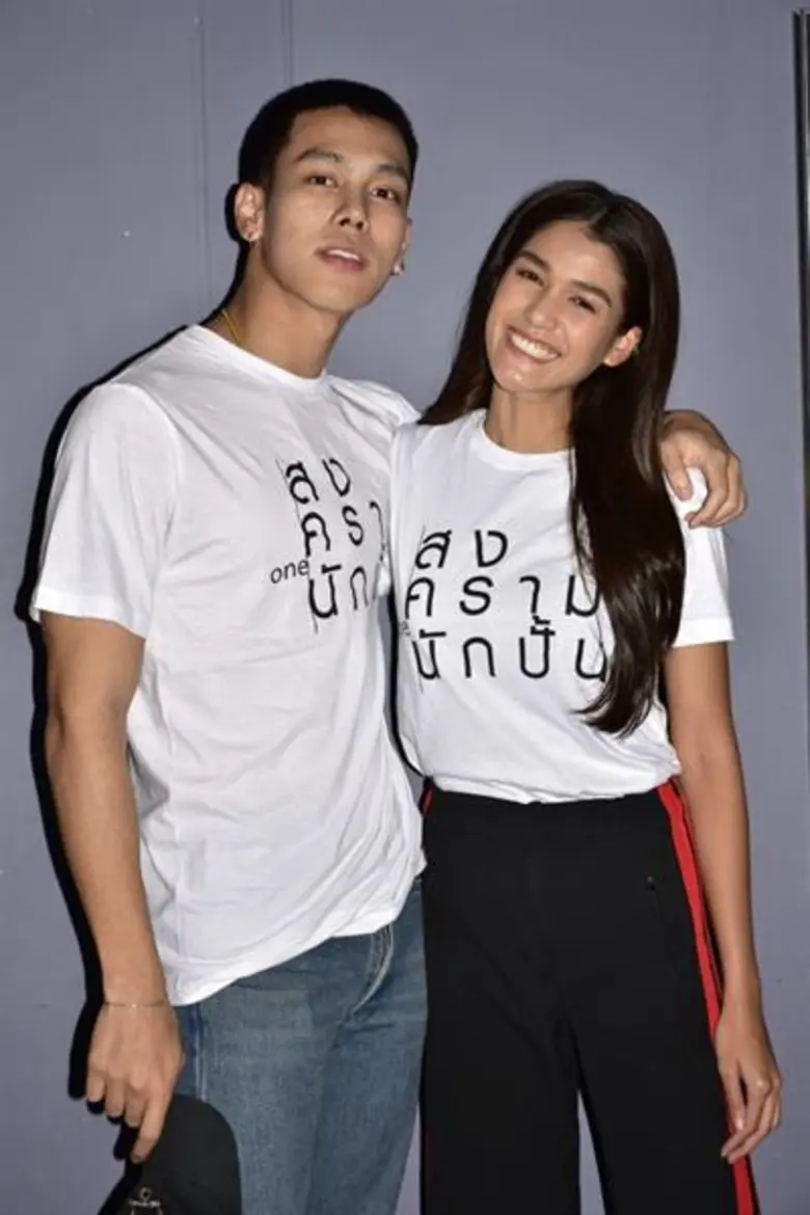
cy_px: 608
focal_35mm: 60
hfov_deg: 22.6
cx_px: 405
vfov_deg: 33.4
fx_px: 2025
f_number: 4.5
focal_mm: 40
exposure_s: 1/200
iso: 125
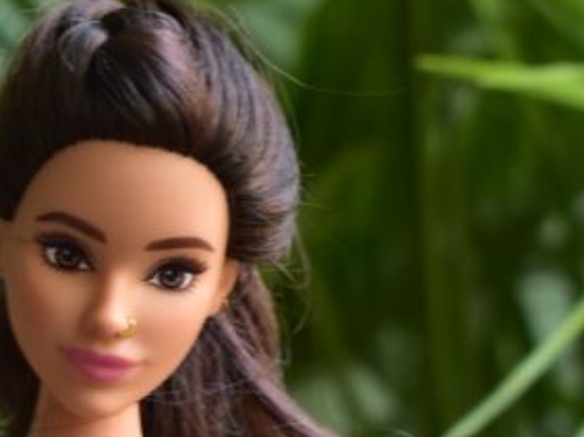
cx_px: 79
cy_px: 758
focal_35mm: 221
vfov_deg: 6.6
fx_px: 3725
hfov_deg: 8.9
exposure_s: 1/40
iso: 400
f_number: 7.1
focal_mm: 48
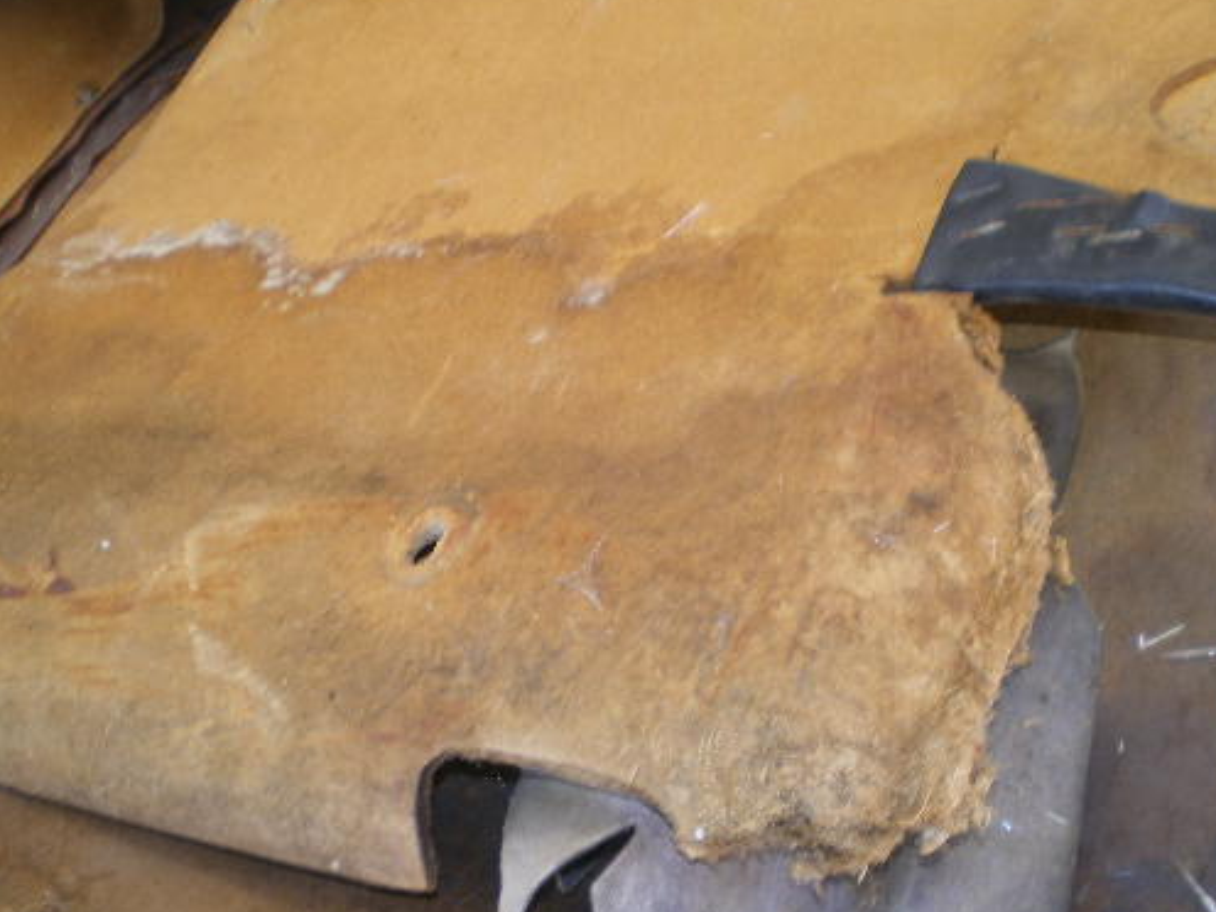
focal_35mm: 49
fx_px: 1721
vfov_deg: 29.6
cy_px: 532
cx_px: 542
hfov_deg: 38.9
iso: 160
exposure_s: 1/30
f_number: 3.1
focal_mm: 6.3
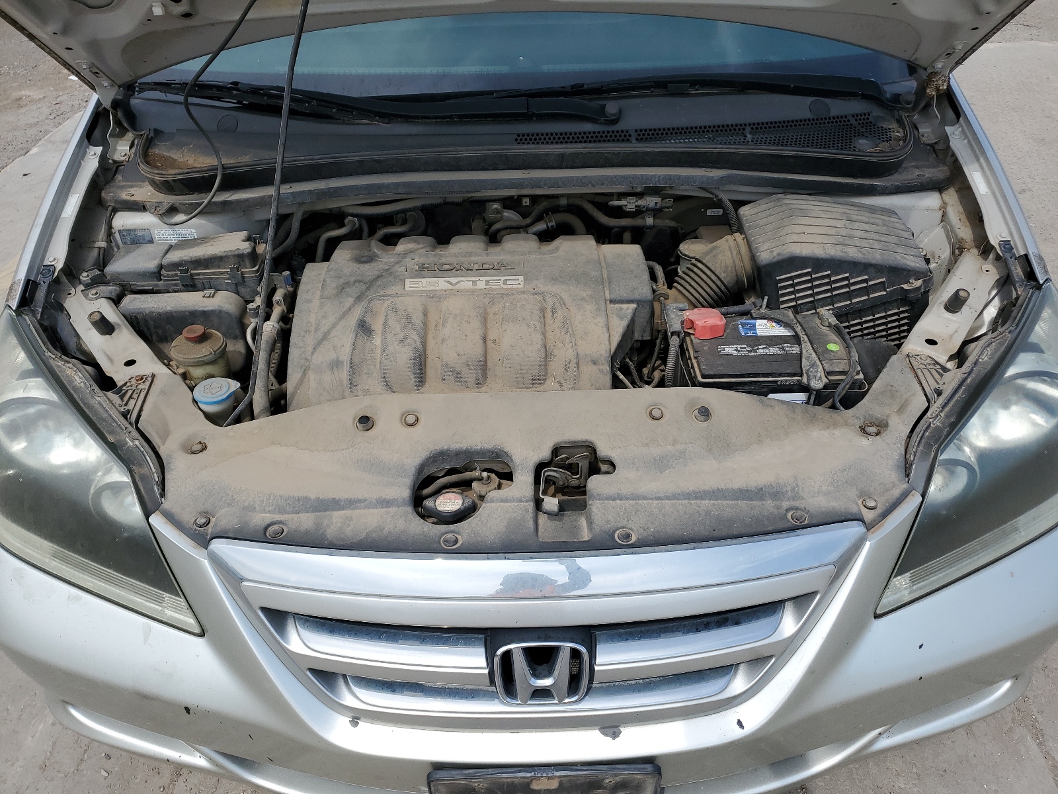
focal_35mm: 26
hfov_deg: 67.3
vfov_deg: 53.1
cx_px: 529
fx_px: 795
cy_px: 397
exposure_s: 1/3333
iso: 50
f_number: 1.5
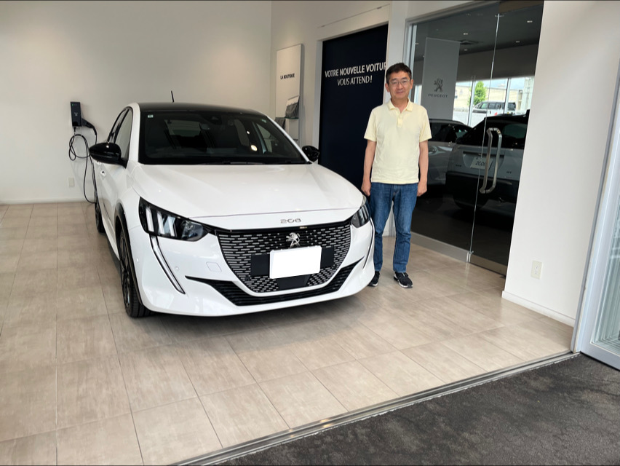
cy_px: 233
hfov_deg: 67.3
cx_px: 310
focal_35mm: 26
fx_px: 466
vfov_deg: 53.1
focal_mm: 5.1
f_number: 1.6
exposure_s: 1/983
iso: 50
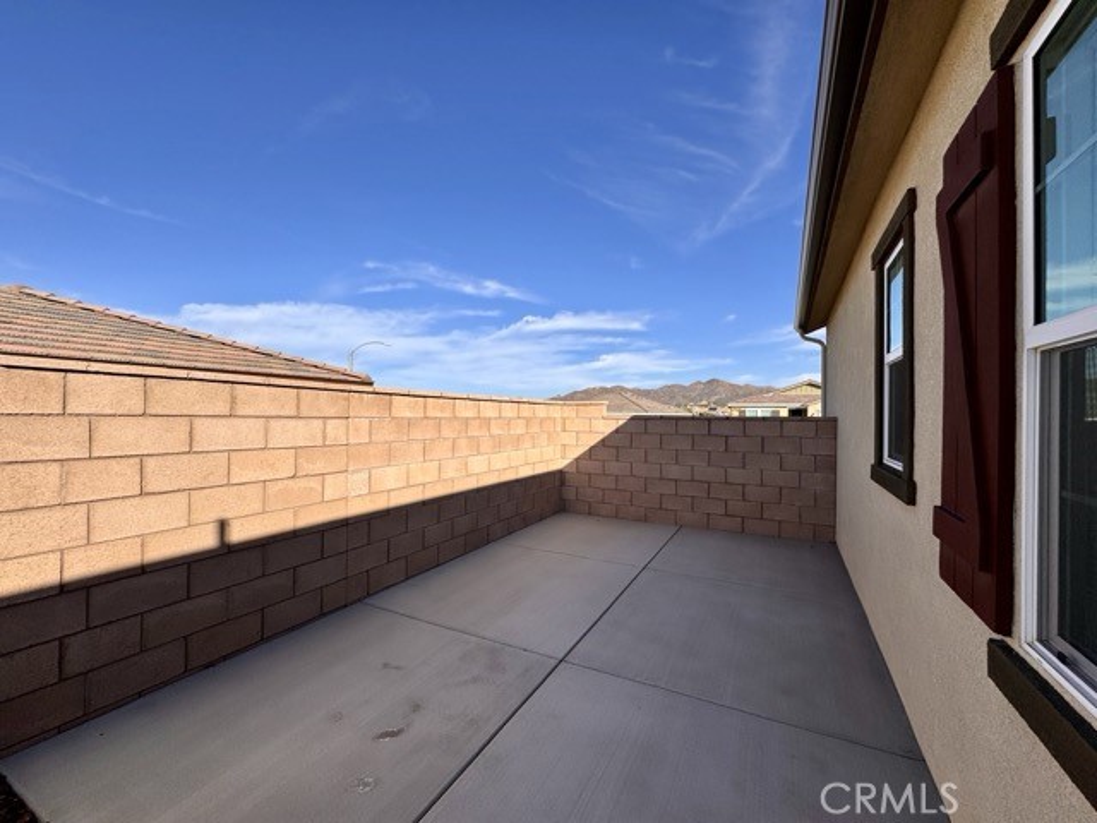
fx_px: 444
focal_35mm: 14
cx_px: 548
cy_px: 412
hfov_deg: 102.1
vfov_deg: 85.7
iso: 50
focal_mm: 2.22
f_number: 2.2
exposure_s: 1/2985
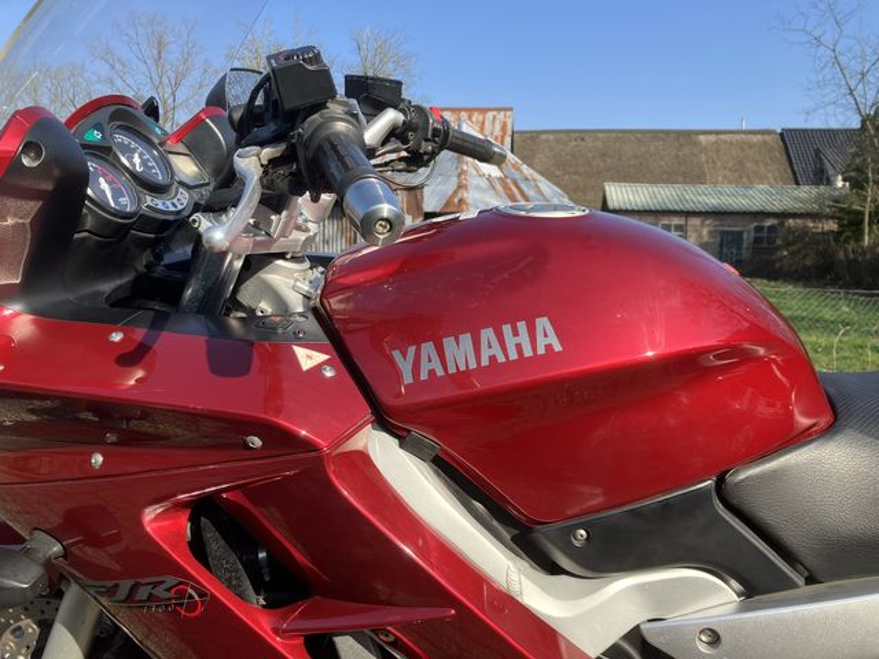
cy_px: 330
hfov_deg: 63.4
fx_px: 711
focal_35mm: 28
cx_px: 440
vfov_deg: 49.7
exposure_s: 1/649
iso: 32
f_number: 1.8
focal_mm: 3.99
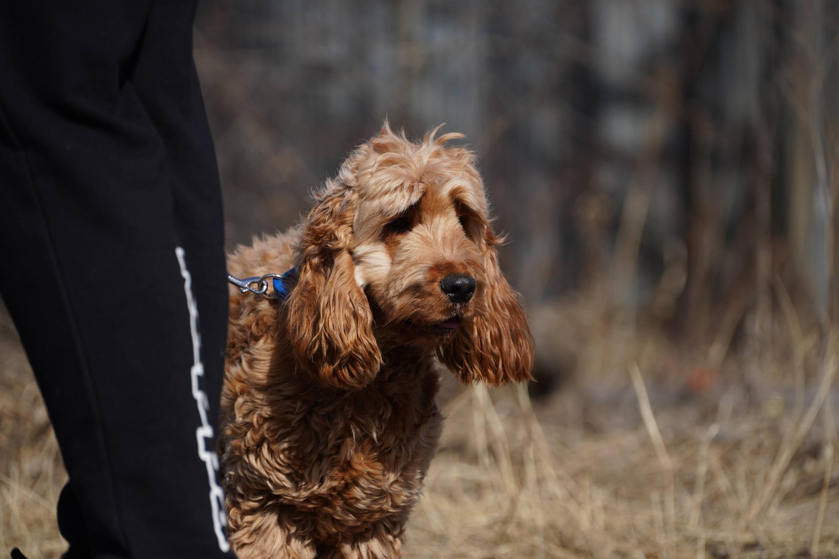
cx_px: 420
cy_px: 280
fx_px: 6386
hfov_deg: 7.5
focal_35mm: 274
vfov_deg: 5.0
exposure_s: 1/1000
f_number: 7.1
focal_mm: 274
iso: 250
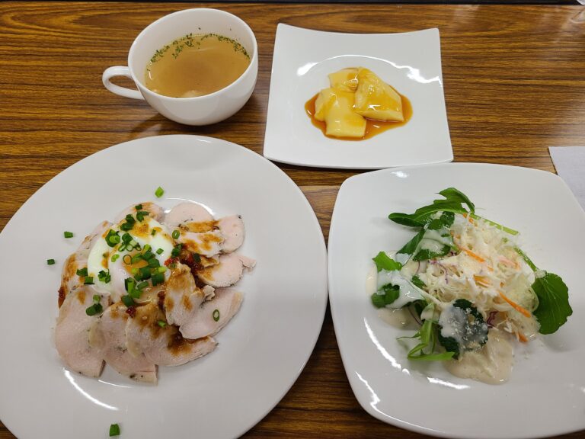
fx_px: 439
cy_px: 220
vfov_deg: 53.1
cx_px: 292
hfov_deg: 67.3
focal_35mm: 26
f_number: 1.8
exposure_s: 1/120
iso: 64
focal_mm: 5.4
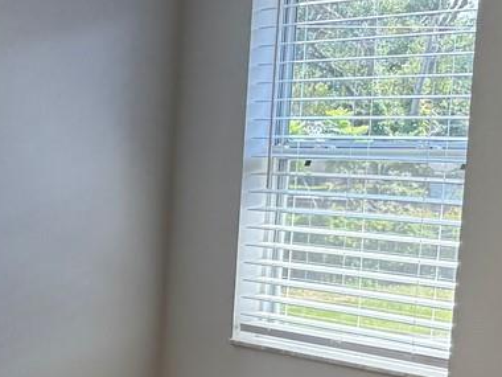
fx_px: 1465
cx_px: -203
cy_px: 390
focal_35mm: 101
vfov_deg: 14.4
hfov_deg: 17.8
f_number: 1.78
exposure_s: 1/358
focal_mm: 6.76
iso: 100
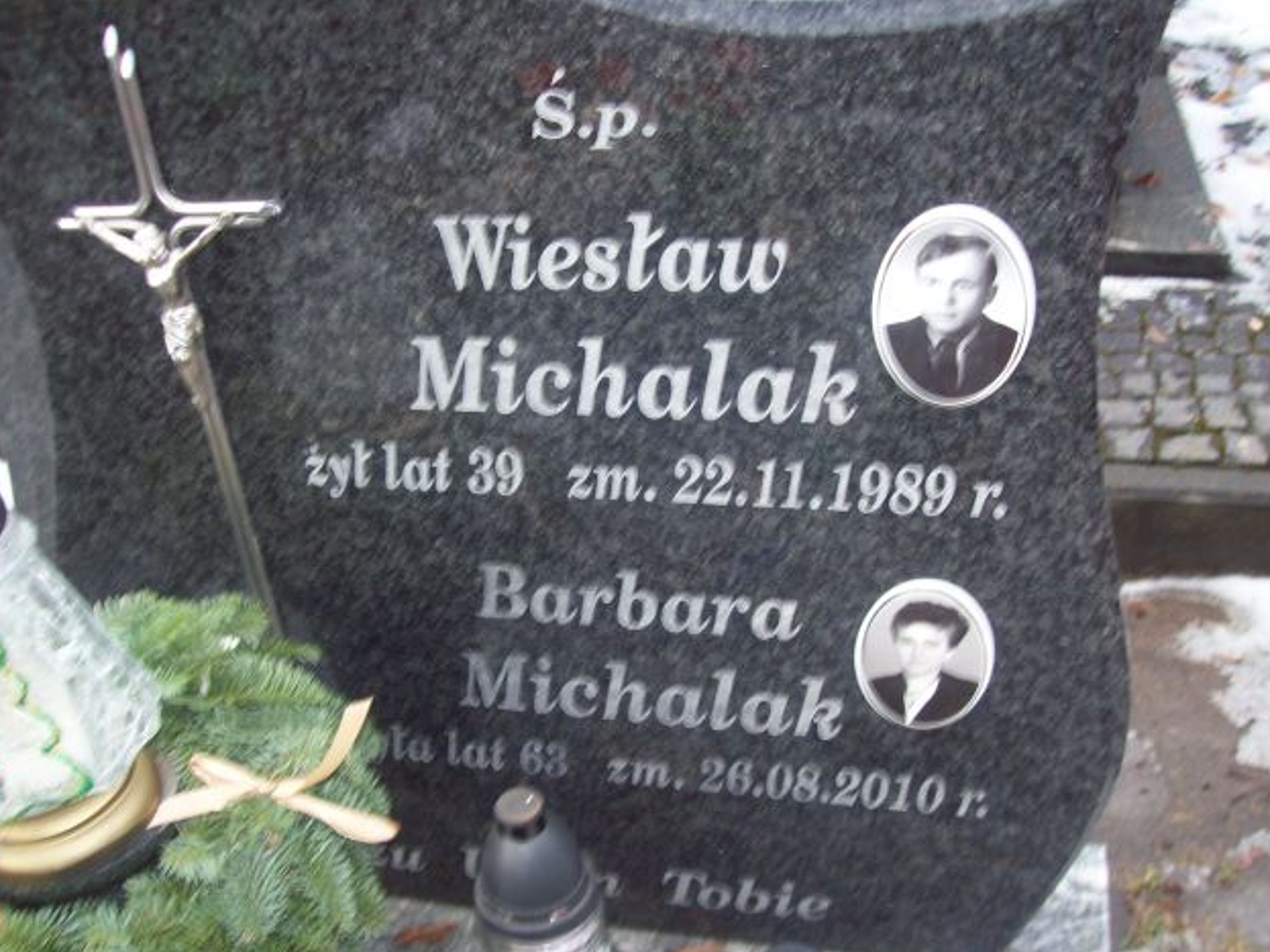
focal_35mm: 37
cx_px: 632
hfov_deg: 50.1
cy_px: 485
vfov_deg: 38.7
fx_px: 1357
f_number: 2.7
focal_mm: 6
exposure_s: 1/64
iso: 80
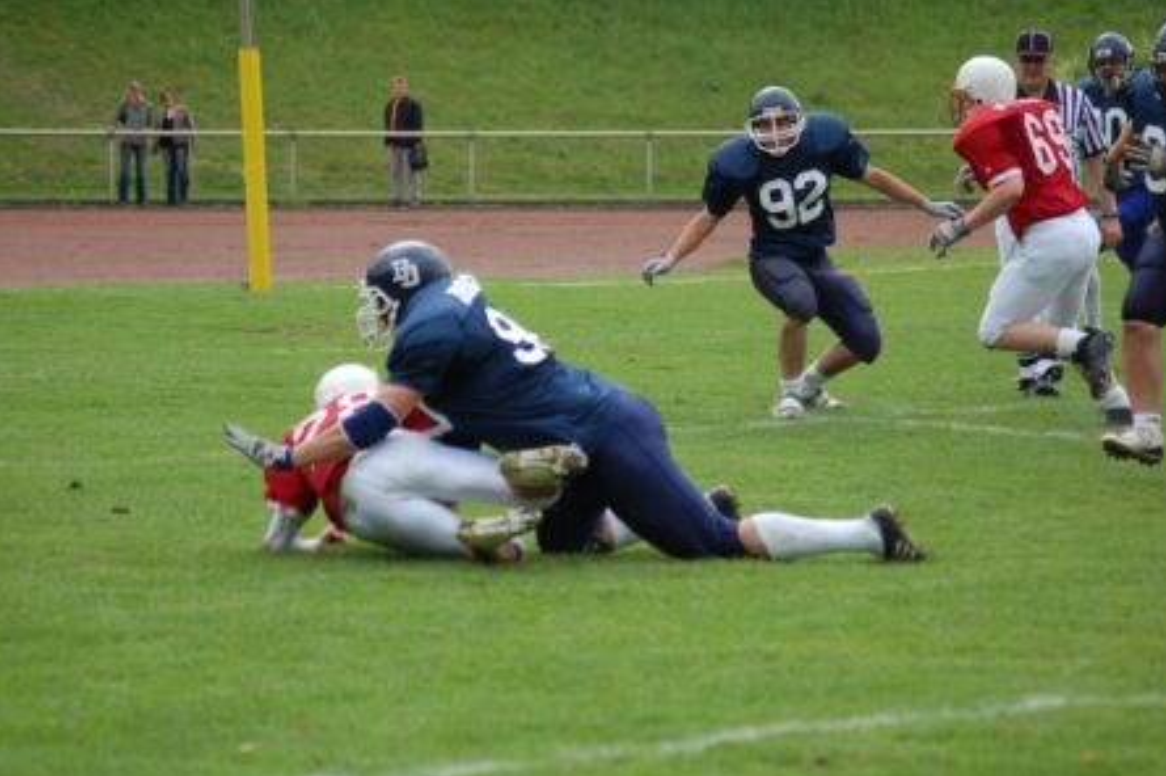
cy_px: 388
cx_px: 583
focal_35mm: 183
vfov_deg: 7.5
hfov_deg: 11.2
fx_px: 5923
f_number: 4.2
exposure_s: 1/1000
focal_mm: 120
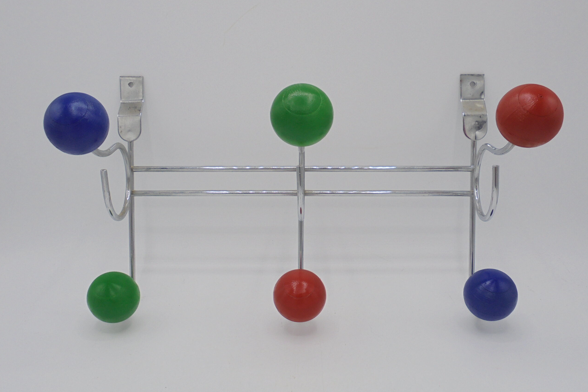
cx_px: 294
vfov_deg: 36.9
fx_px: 588
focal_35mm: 36
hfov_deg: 53.1
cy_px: 200
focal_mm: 6.1
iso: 100
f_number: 4
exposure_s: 1/400
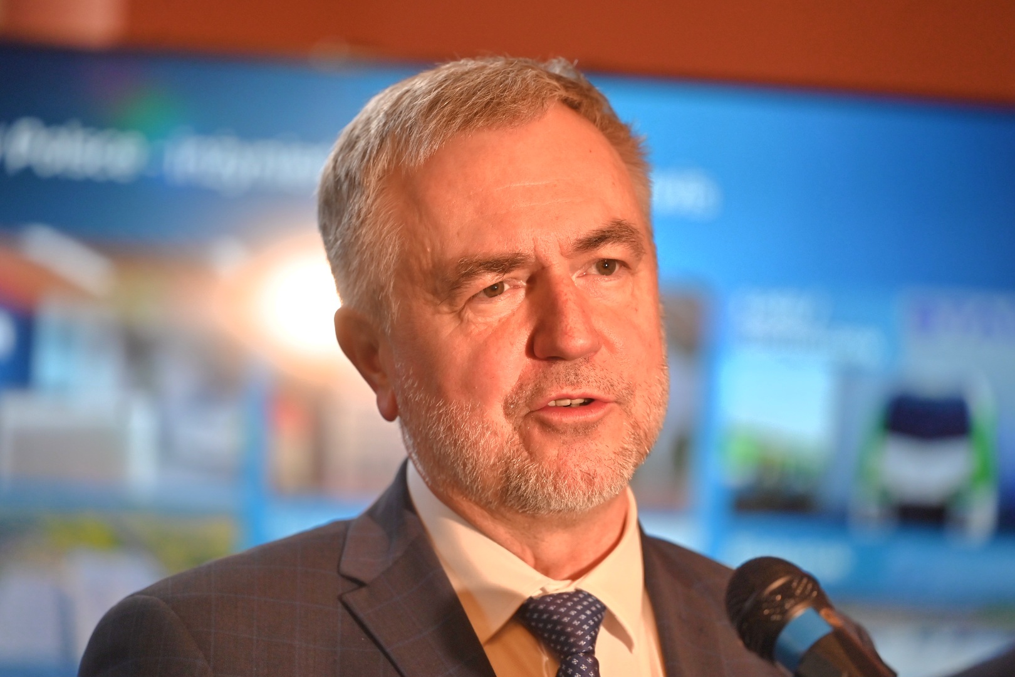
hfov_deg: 11.4
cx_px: 508
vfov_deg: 7.6
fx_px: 5075
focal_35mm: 180
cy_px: 338
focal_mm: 180
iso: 1000
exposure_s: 1/500
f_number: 2.8
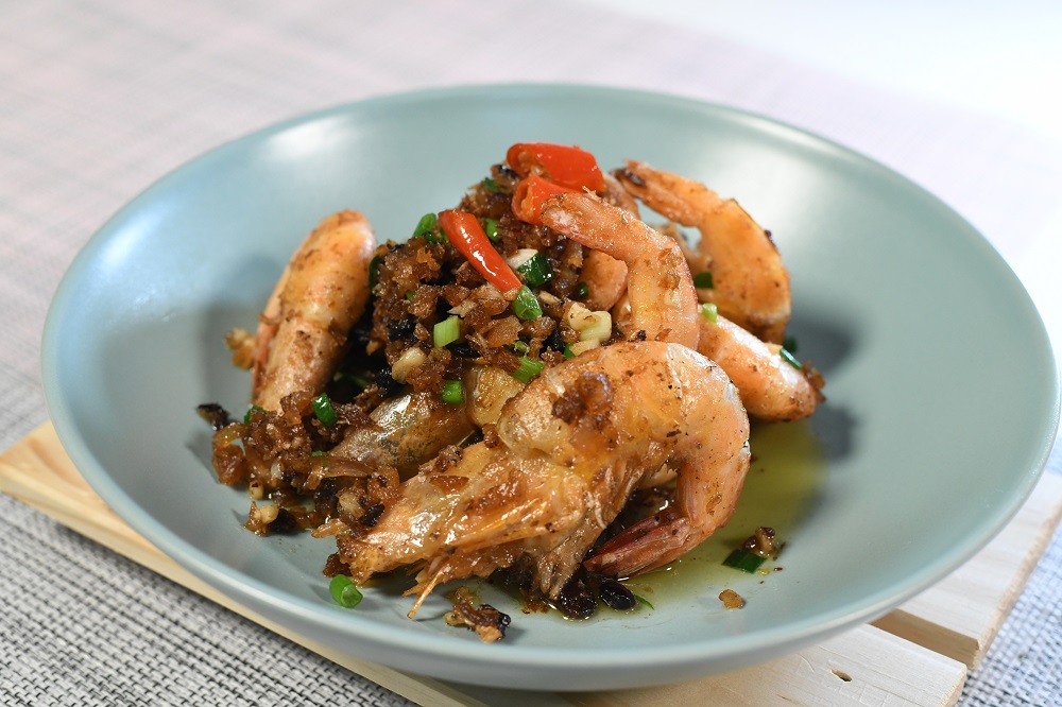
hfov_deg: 39.6
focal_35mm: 50
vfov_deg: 27.0
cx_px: 531
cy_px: 354
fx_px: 1474
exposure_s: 1/160
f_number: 6.3
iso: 2000
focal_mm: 50
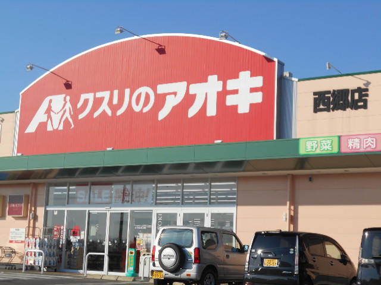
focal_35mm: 66
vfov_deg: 22.3
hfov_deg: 29.4
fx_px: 726
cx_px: 190
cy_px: 142
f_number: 5.3
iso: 80
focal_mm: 11.6
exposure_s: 1/500
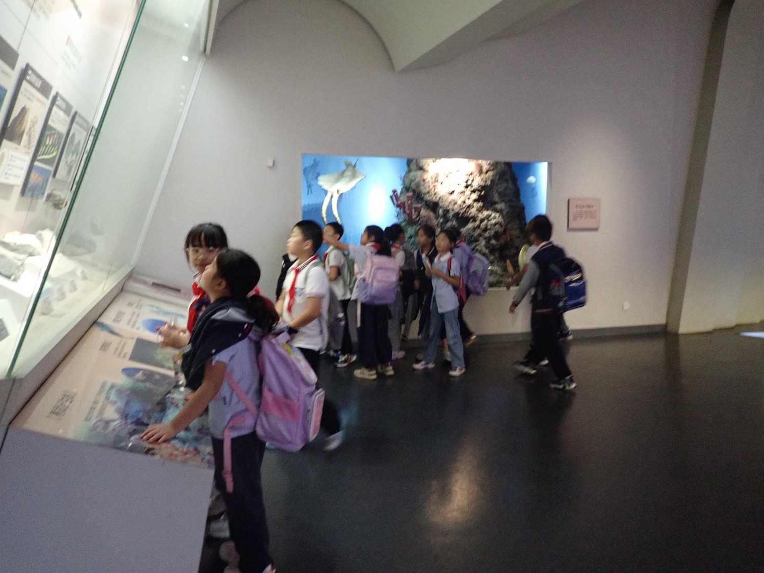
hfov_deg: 65.3
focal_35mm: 27
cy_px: 266
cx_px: 382
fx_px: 596
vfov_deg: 51.3
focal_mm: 4.5
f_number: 2
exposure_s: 1/30
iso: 800
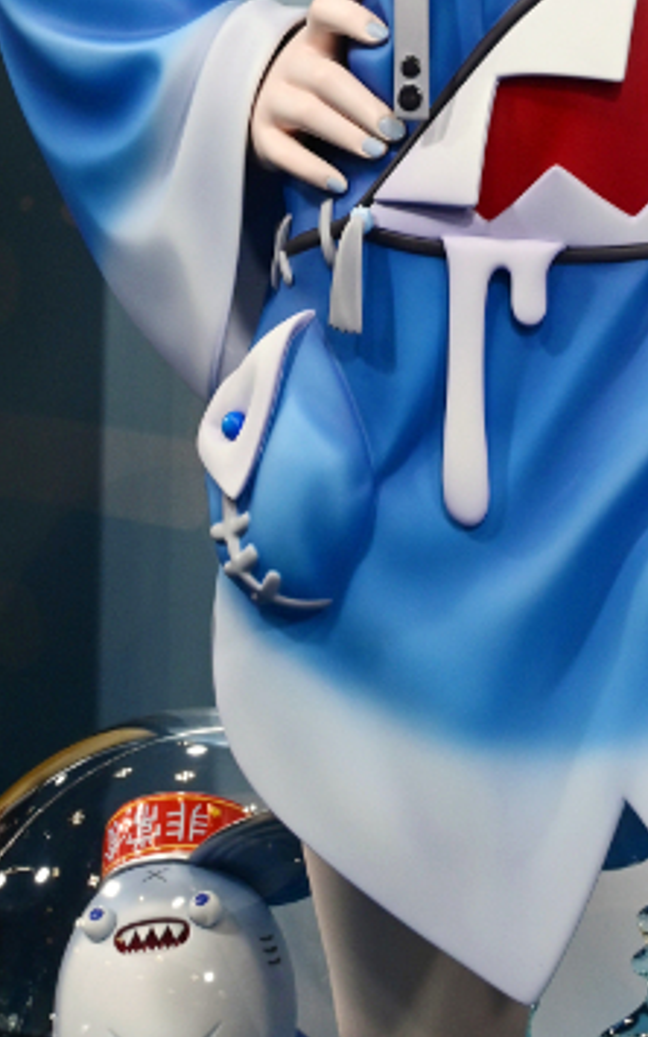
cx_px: 673
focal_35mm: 109
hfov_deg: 11.9
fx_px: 3067
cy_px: -47
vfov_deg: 18.6
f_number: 11
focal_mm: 31.5
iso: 560
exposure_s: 1/60
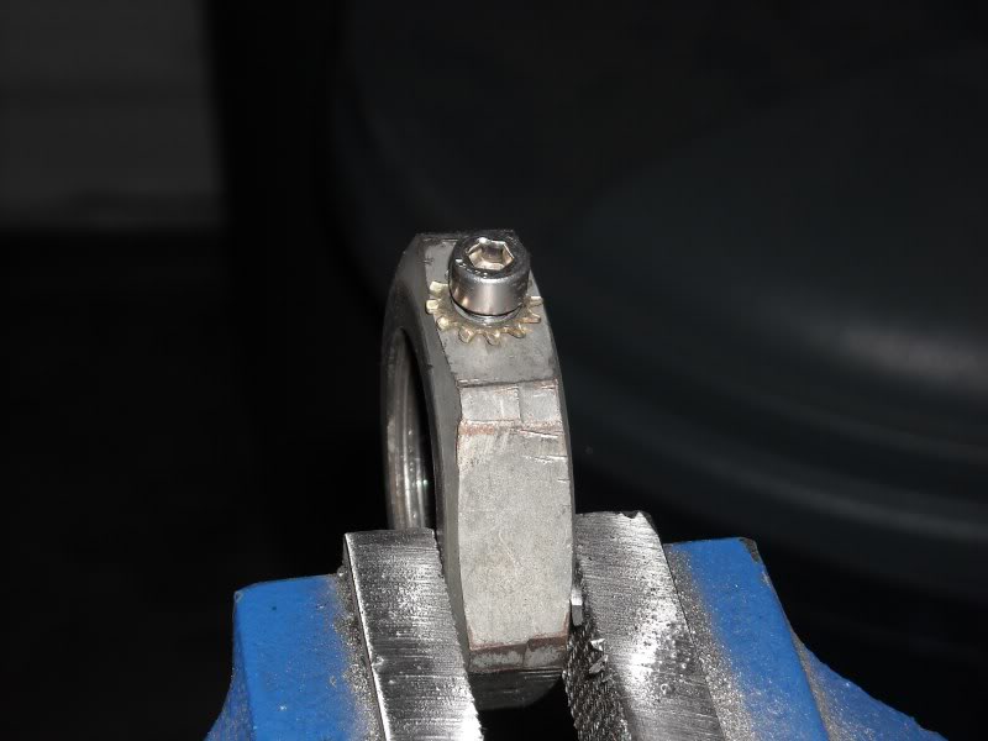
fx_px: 2997
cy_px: 370
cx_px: 494
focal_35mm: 105
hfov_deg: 18.7
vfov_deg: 14.1
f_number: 4.7
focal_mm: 17.1
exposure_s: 1/125
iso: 64
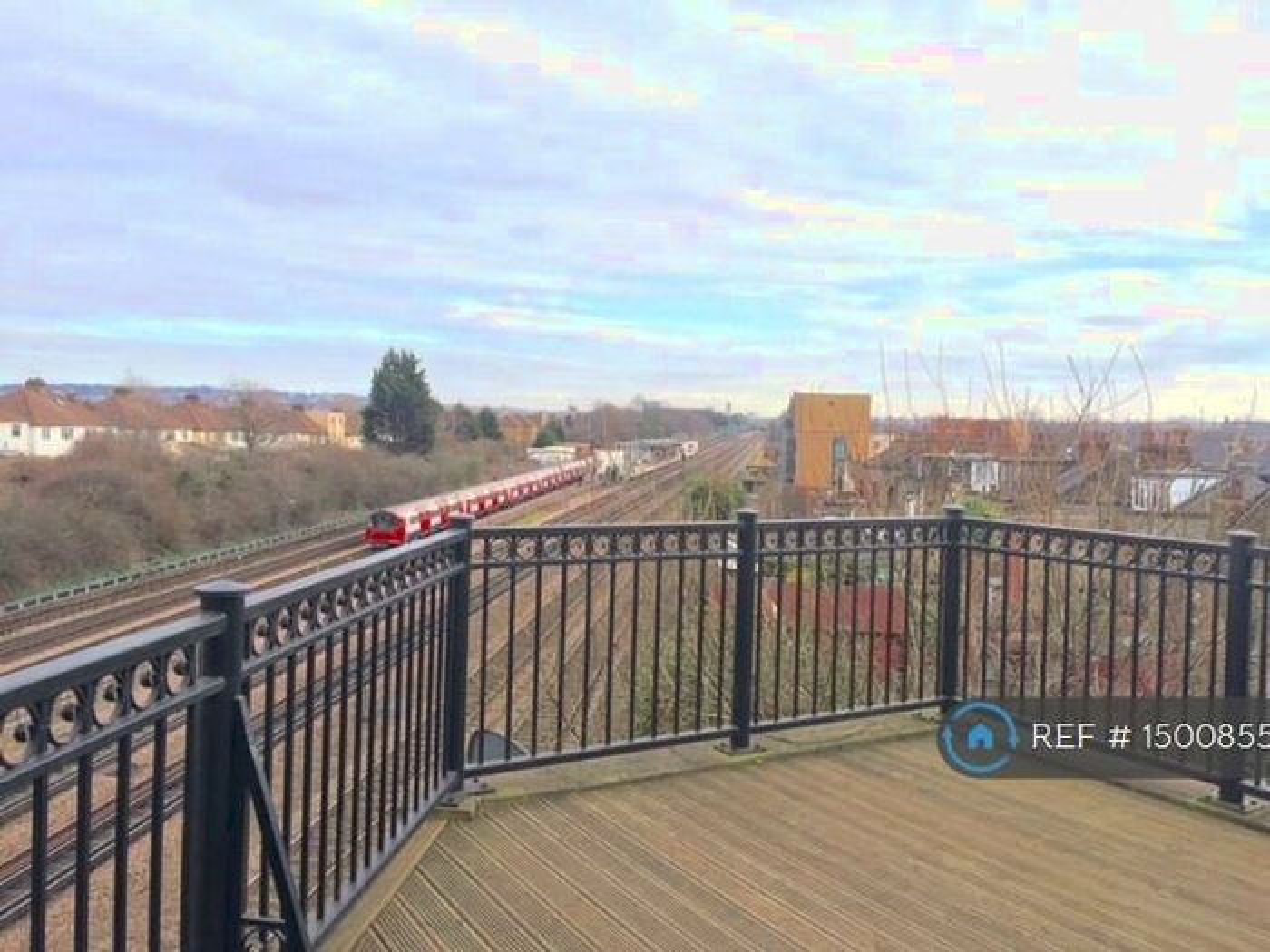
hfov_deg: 61.7
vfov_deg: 48.2
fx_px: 1064
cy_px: 476
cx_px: 635
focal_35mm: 29
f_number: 2.2
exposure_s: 1/805
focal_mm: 4.15
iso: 32
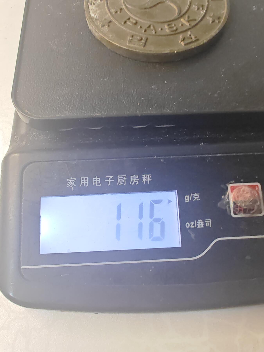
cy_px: 176
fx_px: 275
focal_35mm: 27
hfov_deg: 51.4
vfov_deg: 65.3
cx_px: 132
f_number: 2
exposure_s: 1/33
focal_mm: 1.82
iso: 500
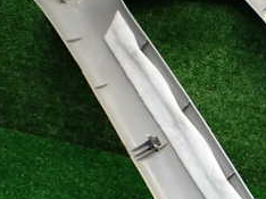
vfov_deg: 18.8
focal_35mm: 77
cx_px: 293
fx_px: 591
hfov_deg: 23.7
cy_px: 177
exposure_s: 1/125
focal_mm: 5.4
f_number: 2.3
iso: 400
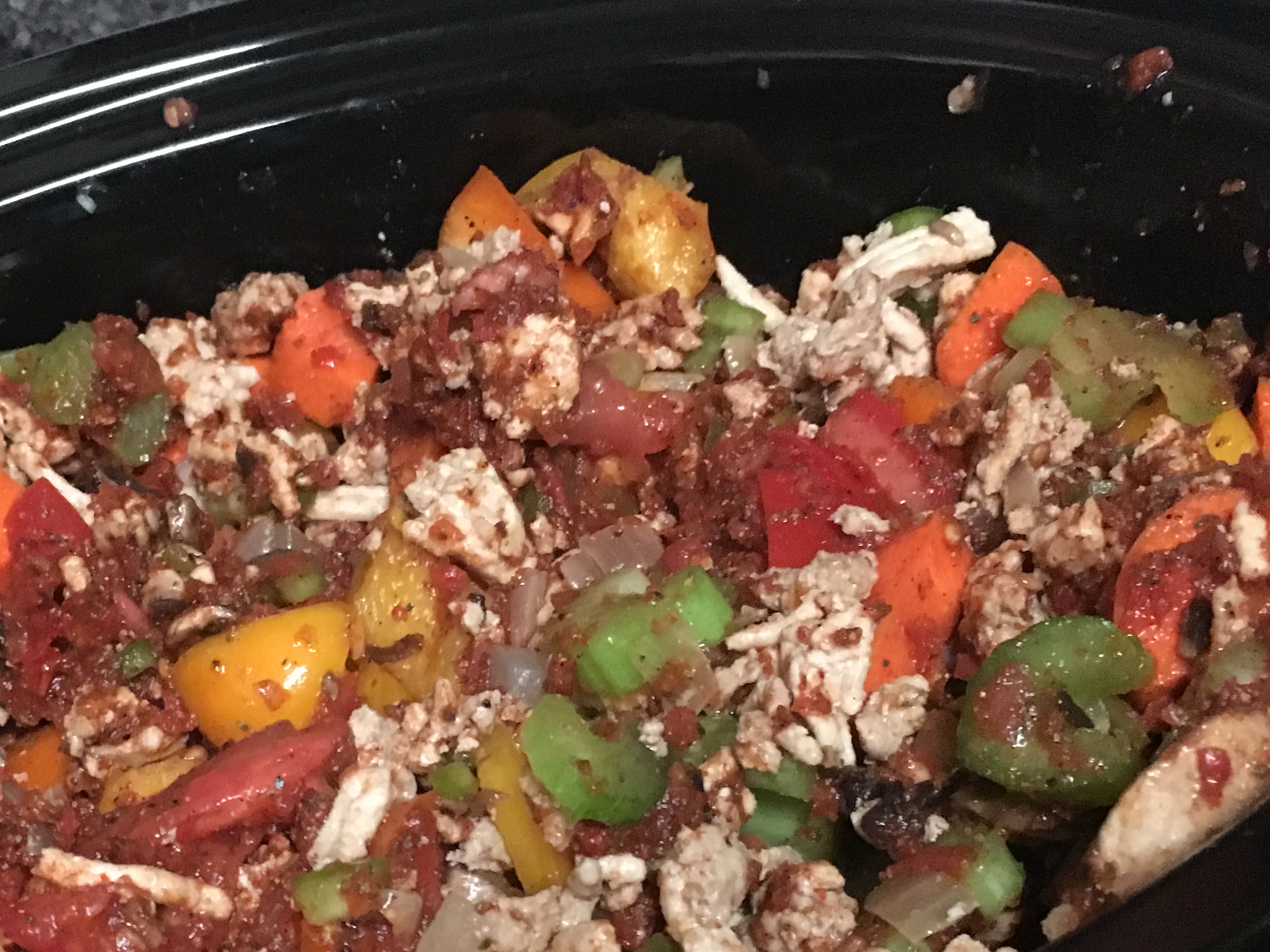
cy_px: 731
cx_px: 423
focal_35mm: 56
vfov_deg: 25.7
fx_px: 2055
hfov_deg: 34.0
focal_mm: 4.15
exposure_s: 1/15
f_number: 2.2
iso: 320
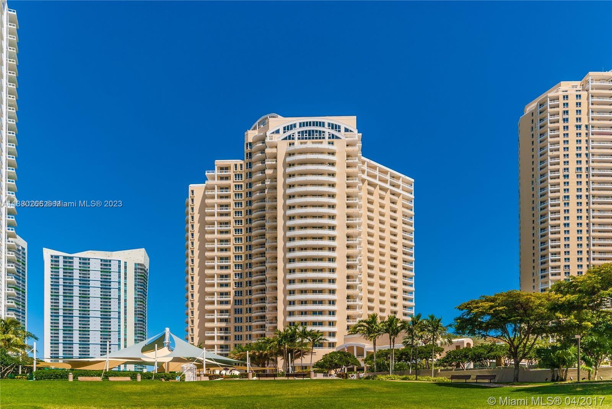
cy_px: 204
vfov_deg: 43.7
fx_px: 510
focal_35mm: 30
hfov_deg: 61.9
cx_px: 306
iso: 100
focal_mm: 20
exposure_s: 1/200
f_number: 8
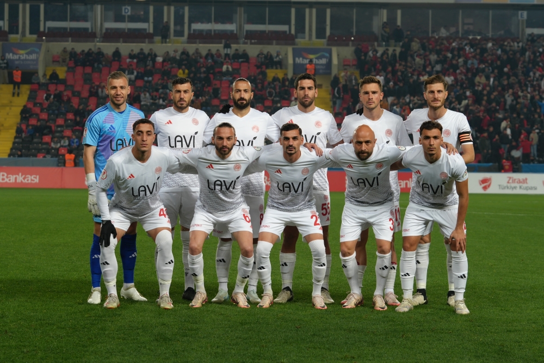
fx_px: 1587
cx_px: 272
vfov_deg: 13.0
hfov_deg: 19.5
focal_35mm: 105
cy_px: 182
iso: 250
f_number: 4
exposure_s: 1/160
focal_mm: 70
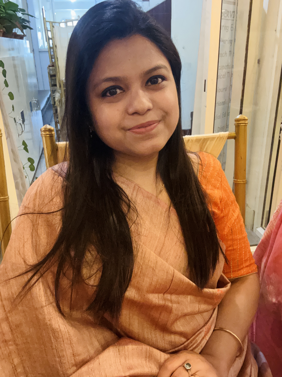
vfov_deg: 60.0
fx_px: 326
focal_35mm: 30
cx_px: 141
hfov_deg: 46.8
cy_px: 188
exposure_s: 1/25
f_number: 1.9
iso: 500
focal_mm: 2.69
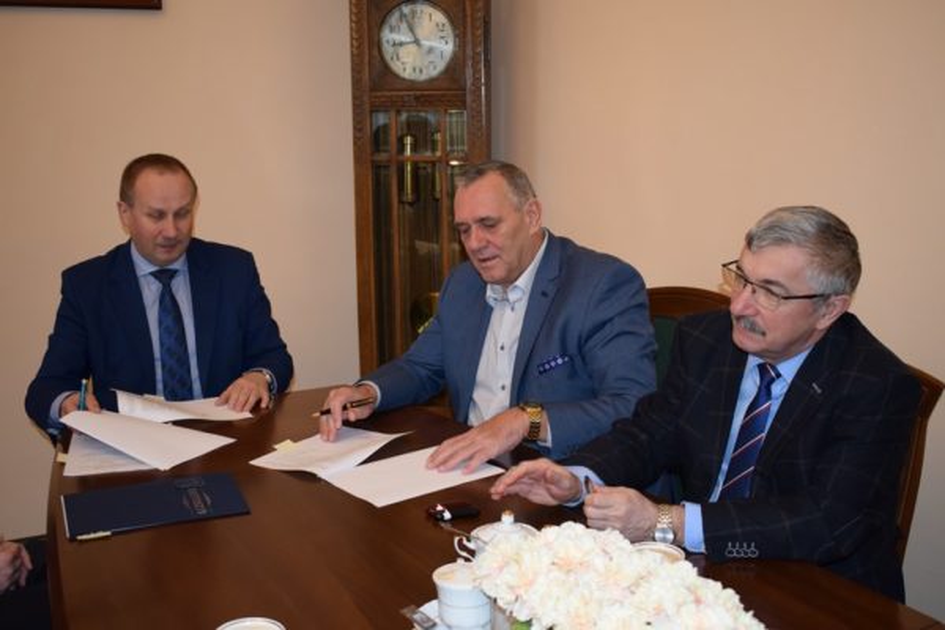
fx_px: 1063
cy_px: 315
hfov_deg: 47.9
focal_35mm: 40
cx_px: 472
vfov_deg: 33.0
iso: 1100
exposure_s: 1/60
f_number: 4
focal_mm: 27
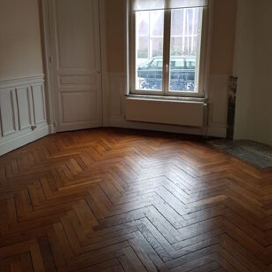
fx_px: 284
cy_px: 101
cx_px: 141
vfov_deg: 50.6
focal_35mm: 32
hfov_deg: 51.1
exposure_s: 1/60
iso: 125
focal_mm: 4.2
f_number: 1.7
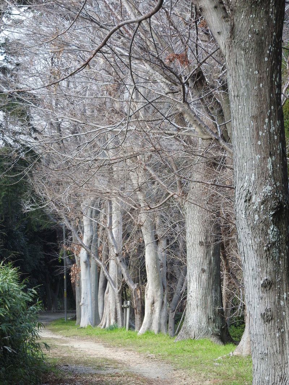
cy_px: 192
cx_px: 144
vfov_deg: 9.0
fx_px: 2448
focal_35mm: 220
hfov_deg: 6.8
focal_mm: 39.4
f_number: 5.3
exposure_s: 1/125
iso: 100
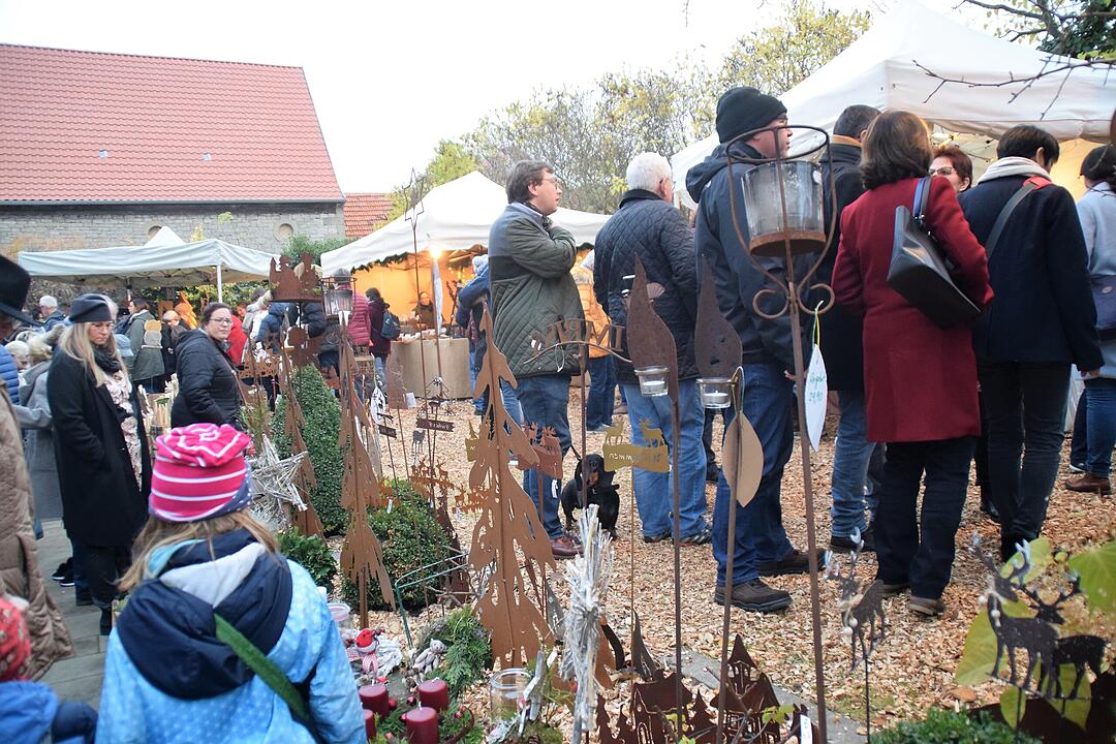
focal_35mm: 27
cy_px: 372
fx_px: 837
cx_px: 558
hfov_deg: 67.4
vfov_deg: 47.9
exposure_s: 1/80
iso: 1600
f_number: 4.5
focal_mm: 18
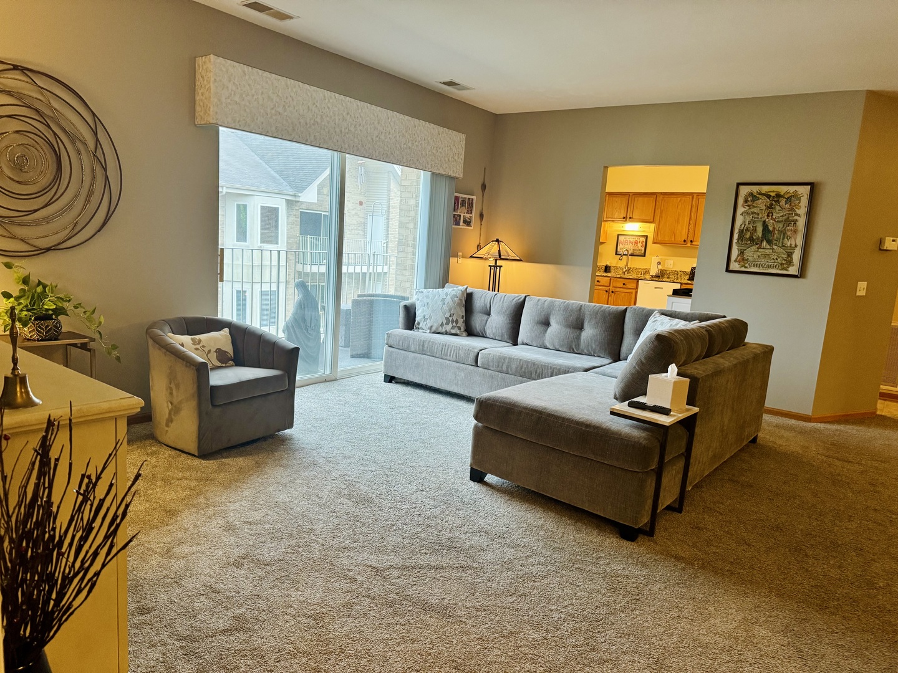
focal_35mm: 24
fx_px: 623
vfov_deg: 56.8
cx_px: 449
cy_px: 336
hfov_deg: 71.6
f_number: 1.78
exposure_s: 1/60
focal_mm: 6.76
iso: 400
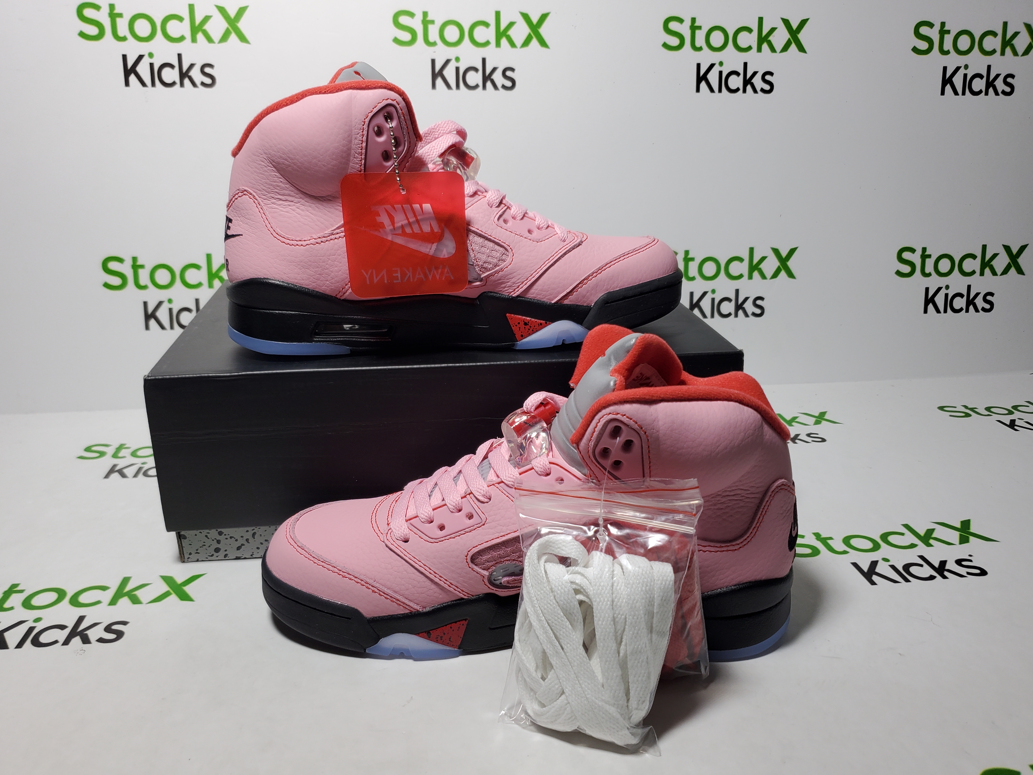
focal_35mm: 27
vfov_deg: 51.4
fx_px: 806
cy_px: 391
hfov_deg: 65.3
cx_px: 518
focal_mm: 4.3
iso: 50
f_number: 1.5
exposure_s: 1/494
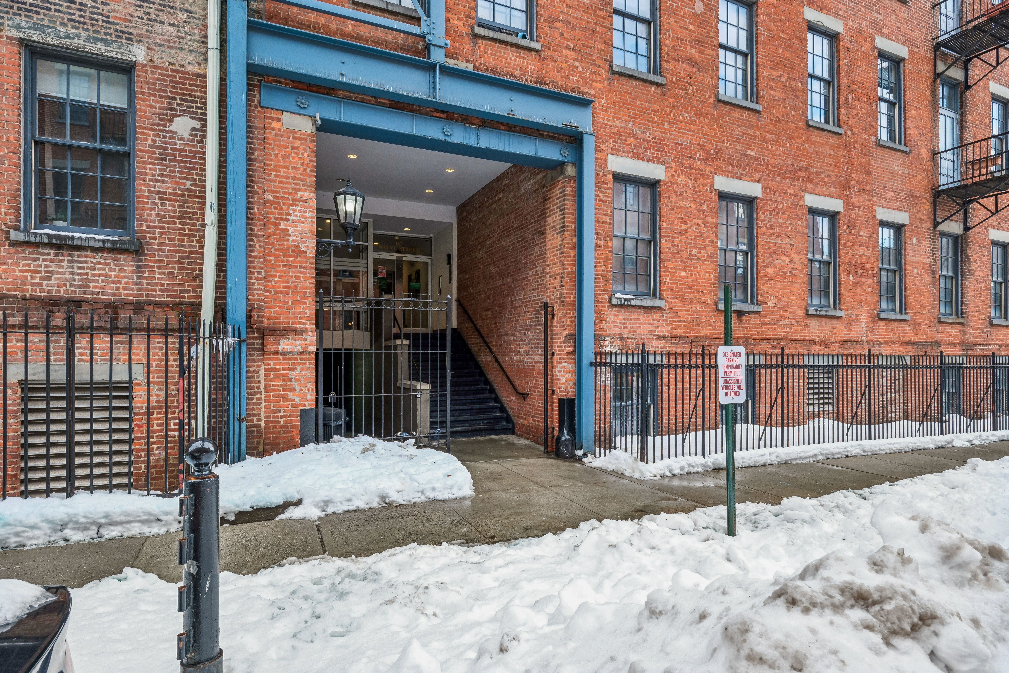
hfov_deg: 90.0
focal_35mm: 18
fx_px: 504
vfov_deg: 67.4
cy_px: 336
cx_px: 504
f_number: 8
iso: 250
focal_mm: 12
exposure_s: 1/60
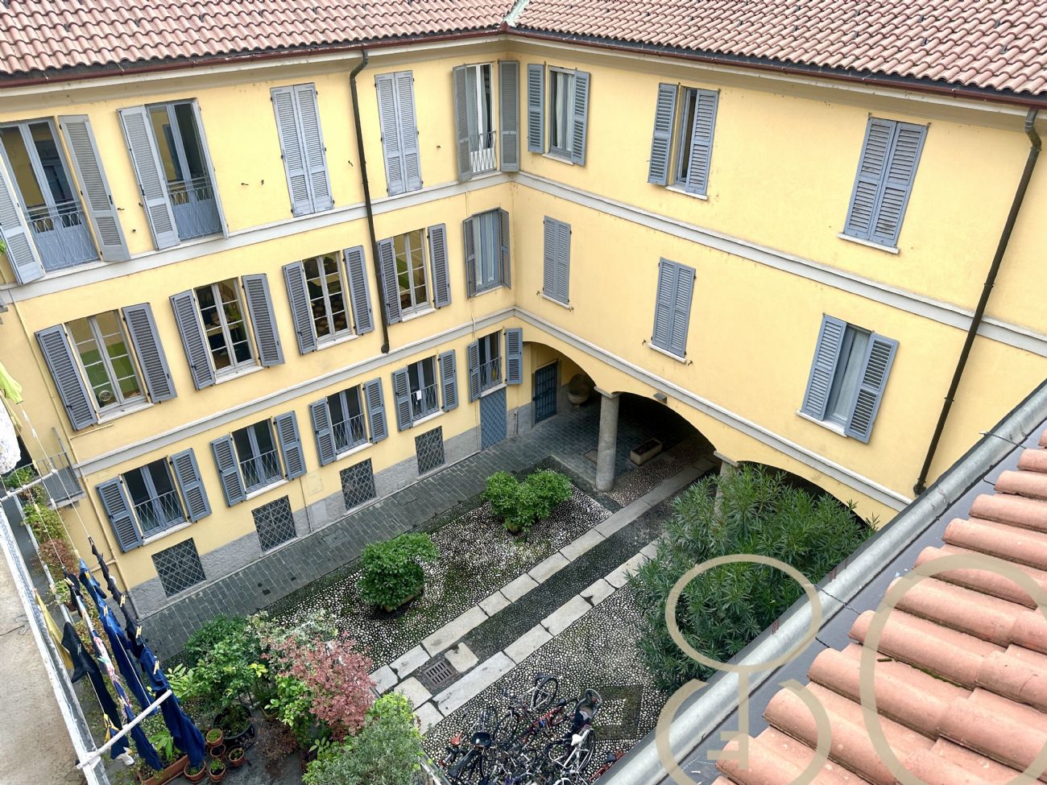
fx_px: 726
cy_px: 392
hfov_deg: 71.6
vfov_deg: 56.8
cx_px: 524
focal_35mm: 24
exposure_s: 1/121
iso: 64
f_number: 1.78
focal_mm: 6.86
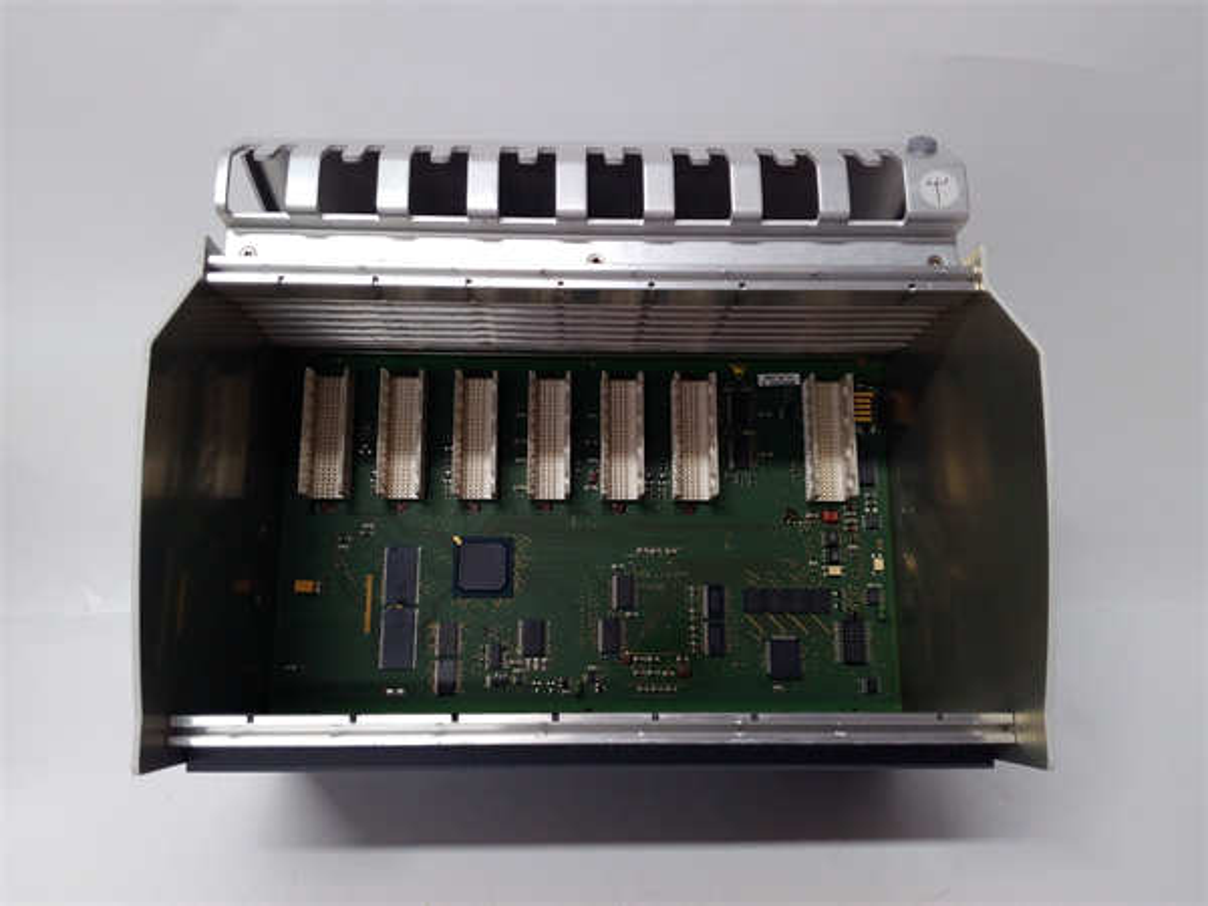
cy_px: 453
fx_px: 942
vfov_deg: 51.4
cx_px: 604
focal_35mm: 27
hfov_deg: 65.3
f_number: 2
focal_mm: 3.79
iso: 218
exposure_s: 1/33
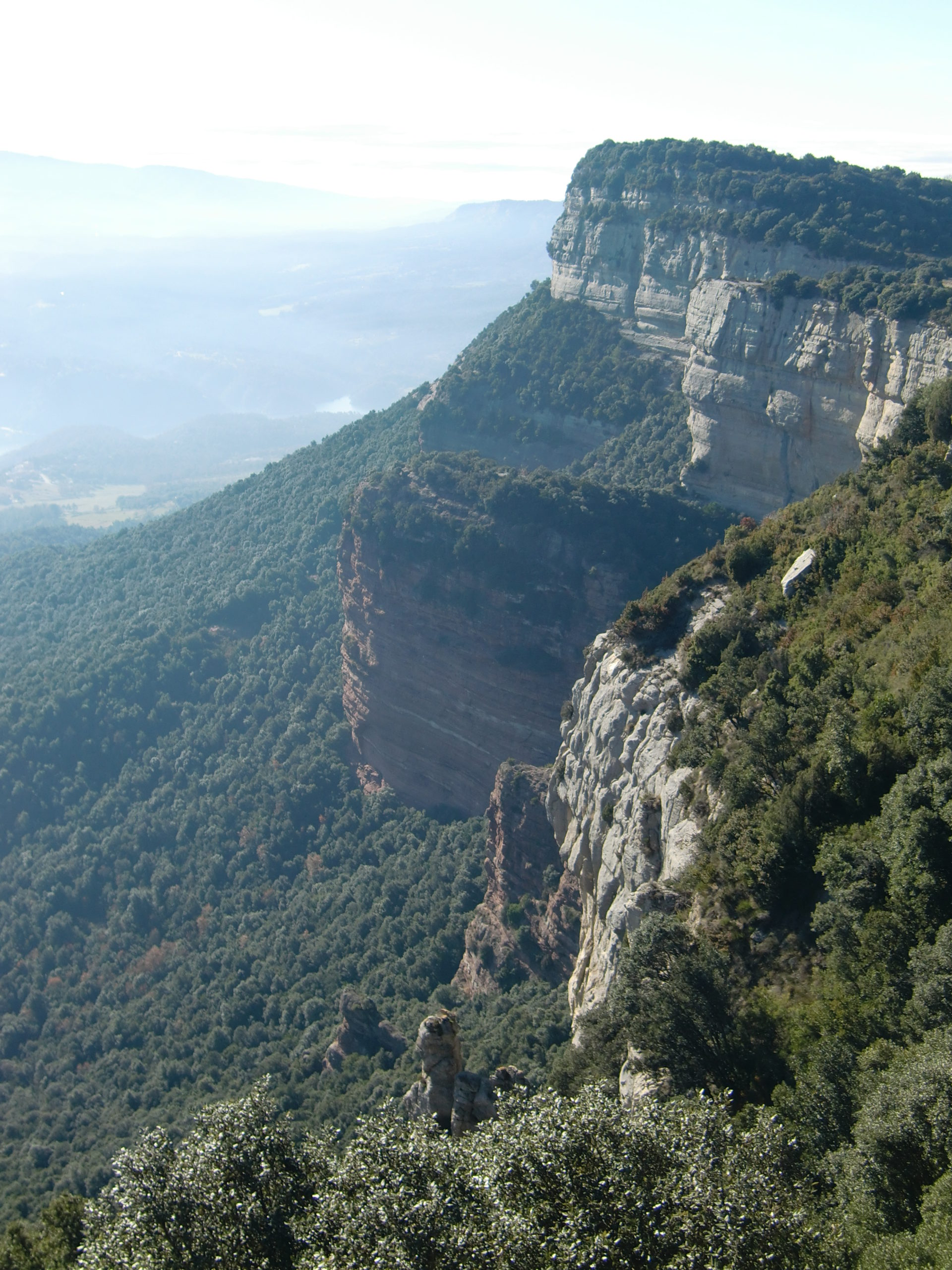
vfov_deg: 47.9
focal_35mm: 39
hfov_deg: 36.8
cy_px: 635
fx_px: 1430
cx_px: 476
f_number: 3
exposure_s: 1/640
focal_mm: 6.9
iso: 64
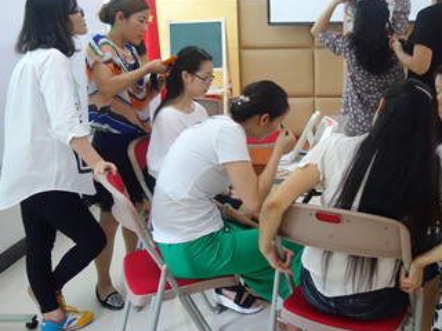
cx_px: 302
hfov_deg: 44.0
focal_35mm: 42
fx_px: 536
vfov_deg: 34.1
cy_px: 114
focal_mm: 10.4
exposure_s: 1/125
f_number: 1.8
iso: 800
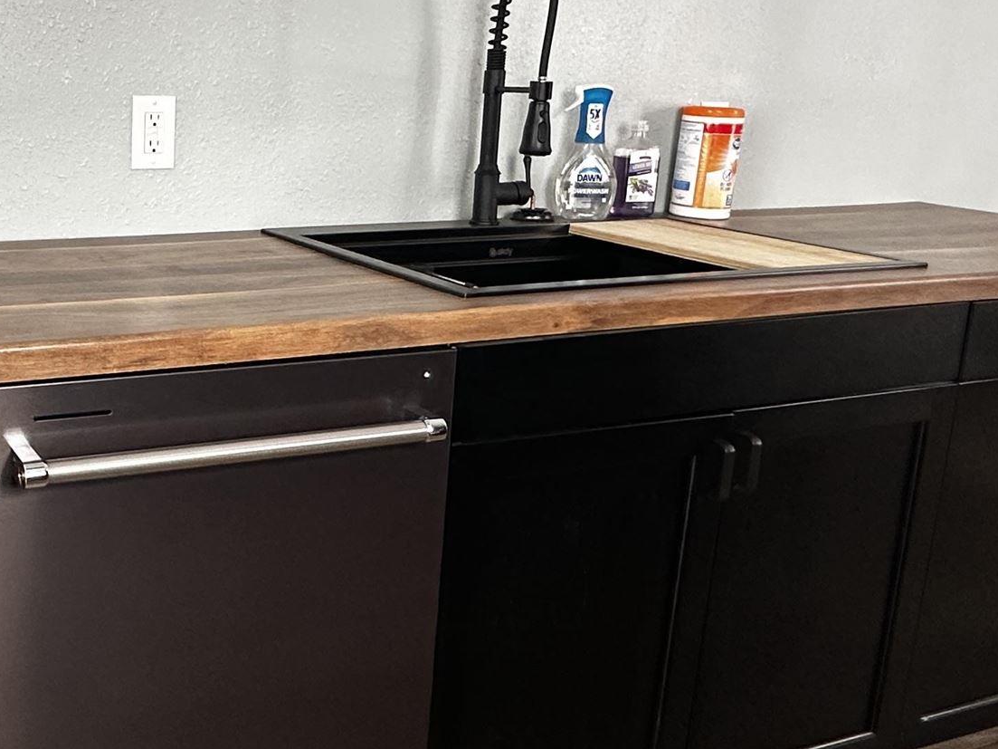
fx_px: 1124
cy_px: 272
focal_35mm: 39
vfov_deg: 36.6
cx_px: 119
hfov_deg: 44.1
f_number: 2.2
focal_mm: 2.22
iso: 250
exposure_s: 1/60
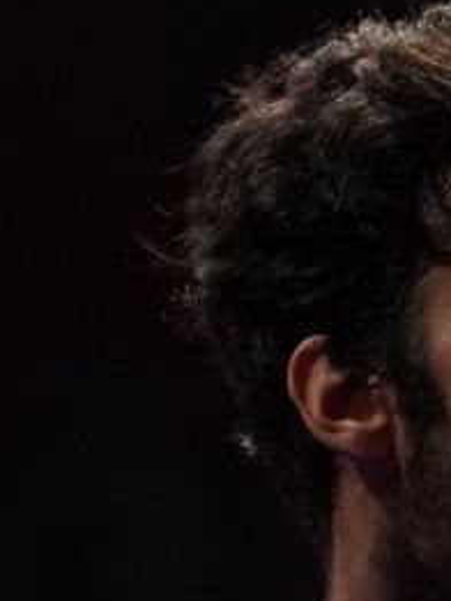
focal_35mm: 1286
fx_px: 22322
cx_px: 985
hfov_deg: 1.2
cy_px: 1096
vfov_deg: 1.5
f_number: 2.8
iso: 2000
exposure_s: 1/1000
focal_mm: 194
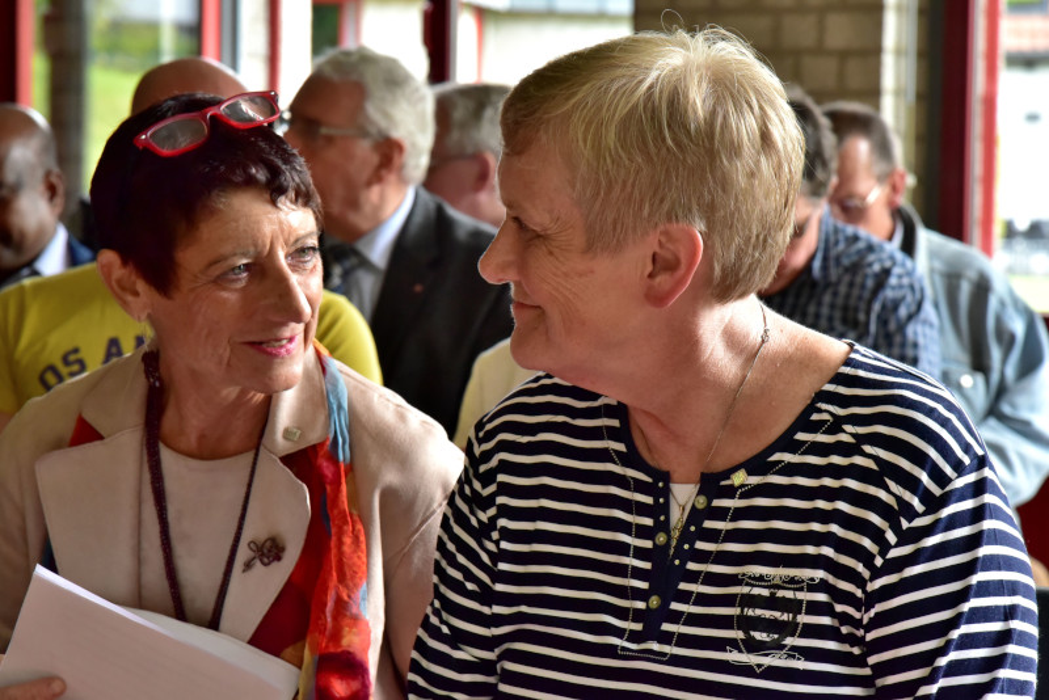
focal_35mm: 120
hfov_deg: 17.1
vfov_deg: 11.4
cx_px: 524
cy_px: 350
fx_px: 3498
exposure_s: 1/250
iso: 4000
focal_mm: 120
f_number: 10
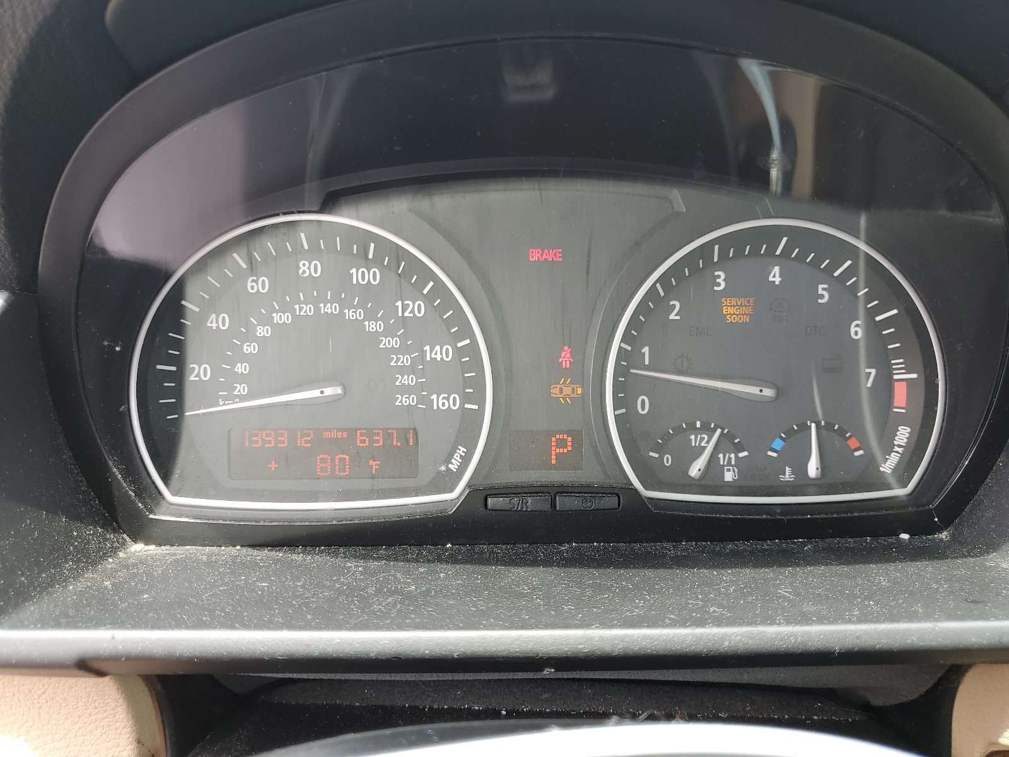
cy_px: 378
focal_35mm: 26
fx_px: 758
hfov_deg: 67.3
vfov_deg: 53.1
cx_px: 504
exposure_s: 1/128
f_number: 1.5
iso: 50
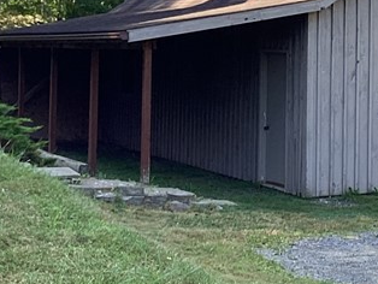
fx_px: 1104
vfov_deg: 14.5
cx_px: 415
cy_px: 23
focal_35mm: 101
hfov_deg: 18.7
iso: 25
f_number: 2.4
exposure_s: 1/179
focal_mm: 3.3
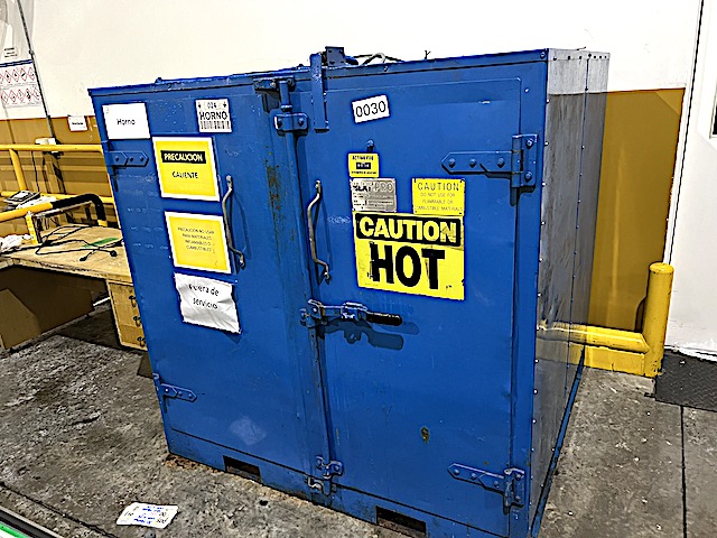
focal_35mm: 26
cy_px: 269
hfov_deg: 67.3
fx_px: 539
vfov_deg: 53.1
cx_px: 358
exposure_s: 1/33
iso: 400
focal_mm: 5.7
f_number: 1.5
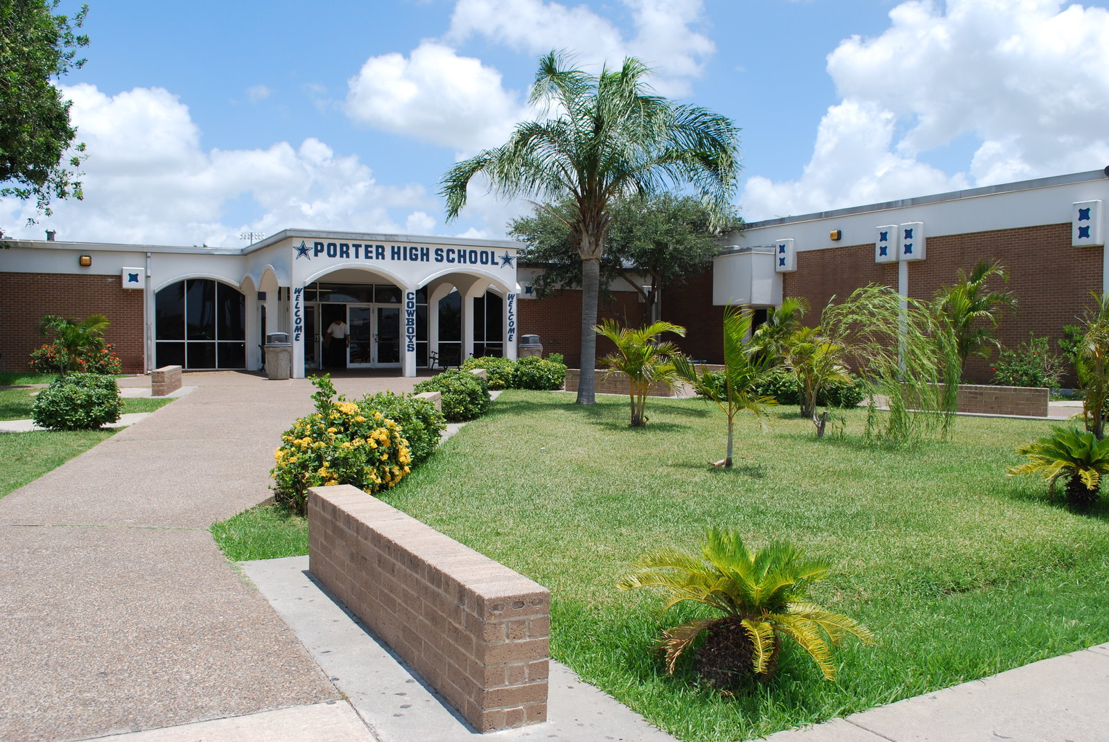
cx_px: 554
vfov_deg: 43.7
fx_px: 925
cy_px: 371
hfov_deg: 61.9
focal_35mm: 30
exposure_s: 1/250
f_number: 8
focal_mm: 20
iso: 100
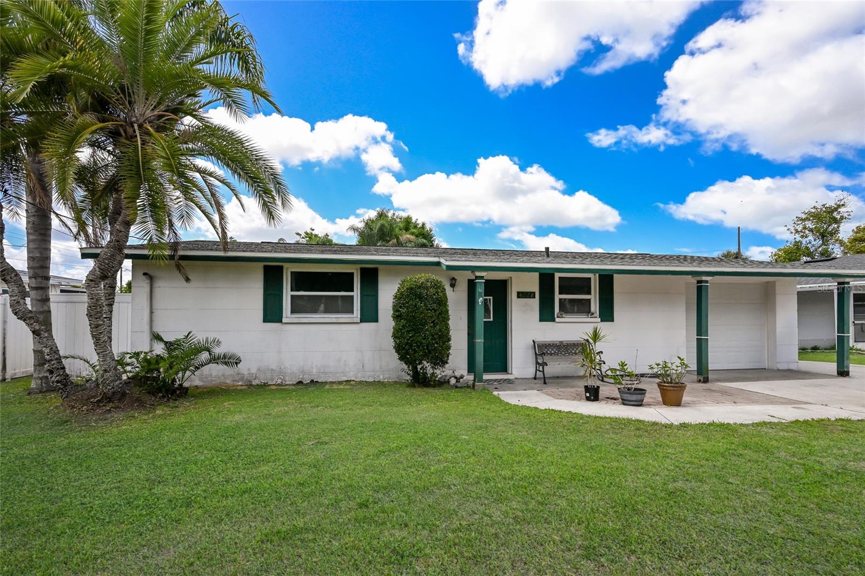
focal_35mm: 16
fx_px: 396
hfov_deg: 95.0
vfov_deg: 72.0
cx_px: 432
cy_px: 288
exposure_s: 1/2000
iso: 800
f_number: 8
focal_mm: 16.5
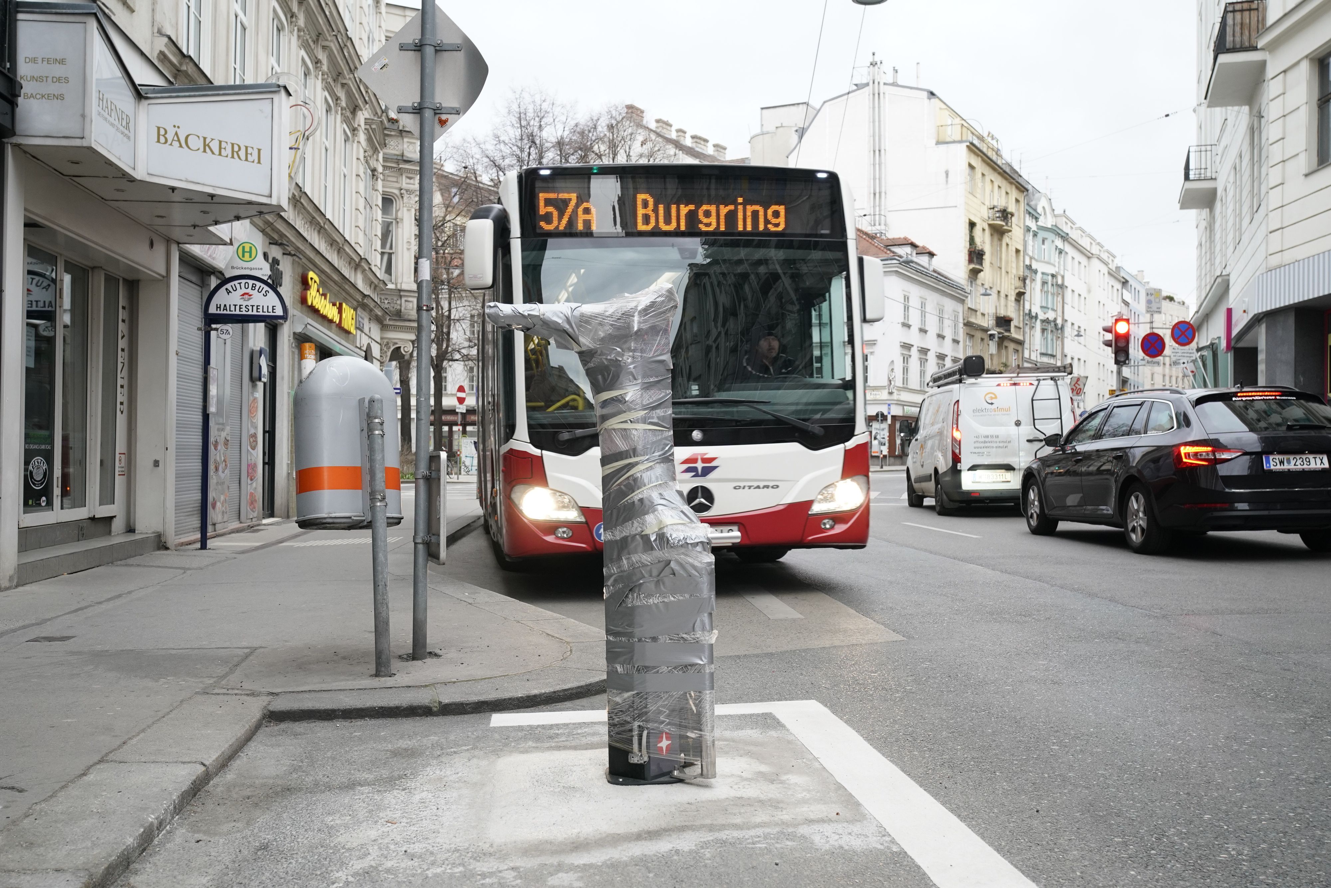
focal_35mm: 35
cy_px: 444
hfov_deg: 54.4
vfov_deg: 37.9
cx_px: 666
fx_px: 1294
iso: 1250
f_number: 6.3
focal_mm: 35
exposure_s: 1/100
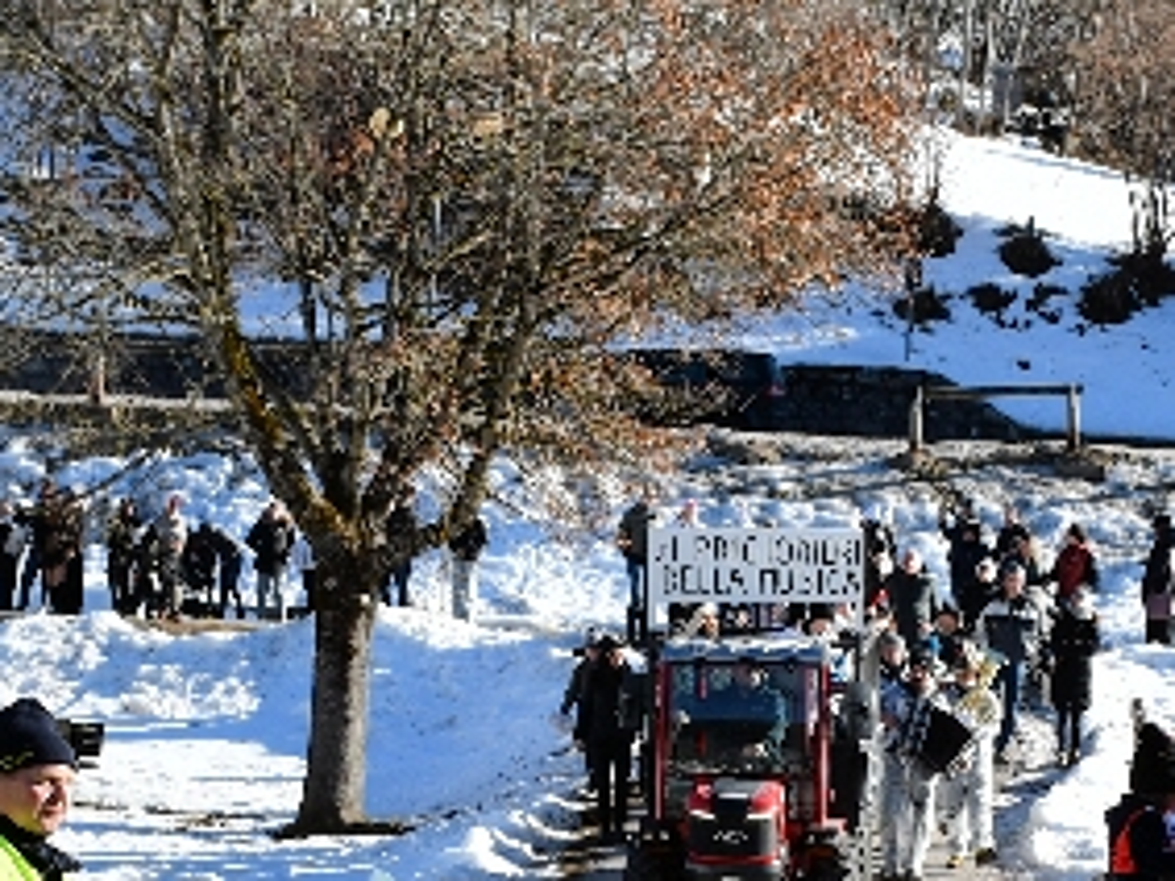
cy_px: 783
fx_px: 3597
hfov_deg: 18.1
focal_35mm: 106
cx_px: 1146
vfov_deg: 13.8
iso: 100
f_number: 8
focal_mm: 26
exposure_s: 1/250
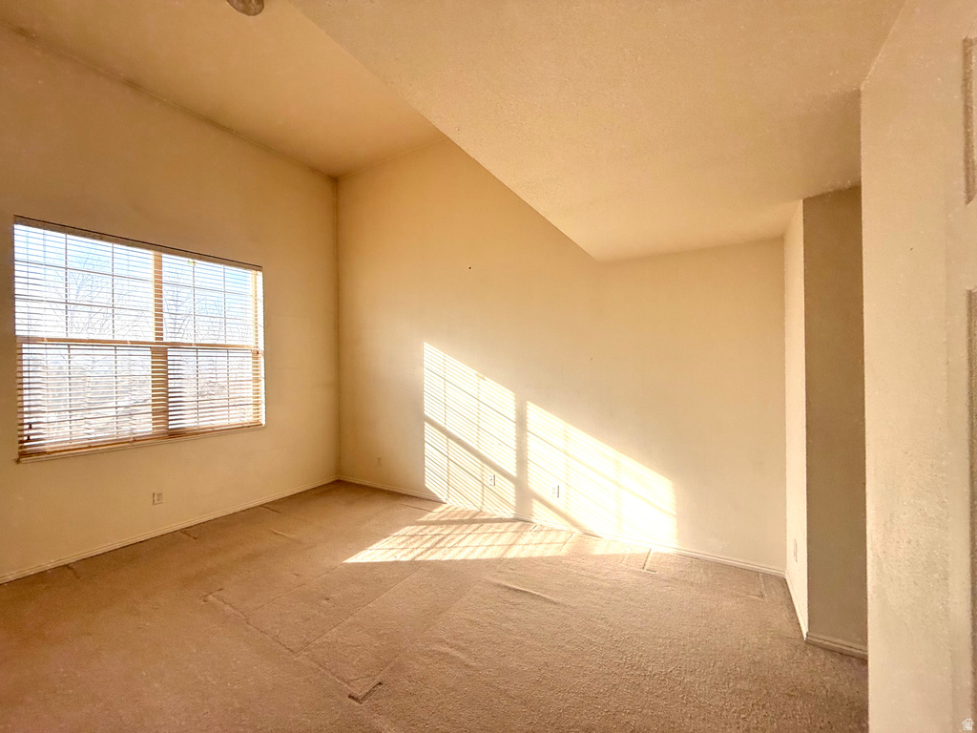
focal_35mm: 14
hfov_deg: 102.1
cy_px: 366
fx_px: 395
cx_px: 488
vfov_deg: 85.7
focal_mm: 2.22
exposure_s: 1/554
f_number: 2.2
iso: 50
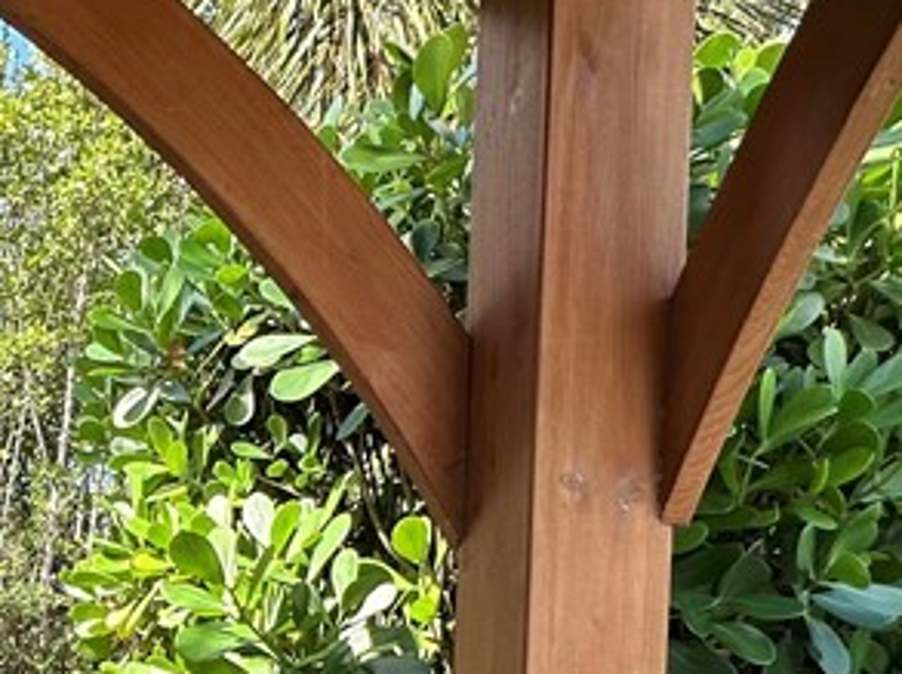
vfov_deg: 26.5
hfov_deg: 33.1
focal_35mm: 49
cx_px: -132
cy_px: 794
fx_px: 1275
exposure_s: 1/190
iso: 40
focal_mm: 2.22
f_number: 2.2
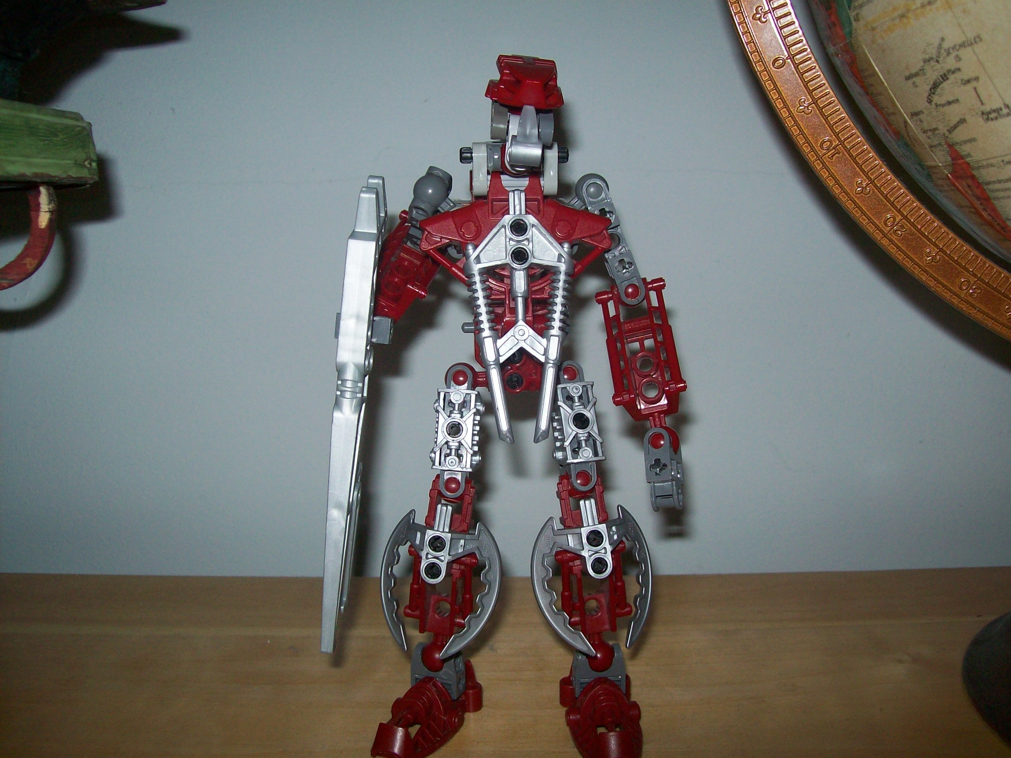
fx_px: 1051
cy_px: 379
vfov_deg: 39.7
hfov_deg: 51.4
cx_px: 506
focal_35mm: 36
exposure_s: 1/64
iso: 80
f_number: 2.7
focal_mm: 6
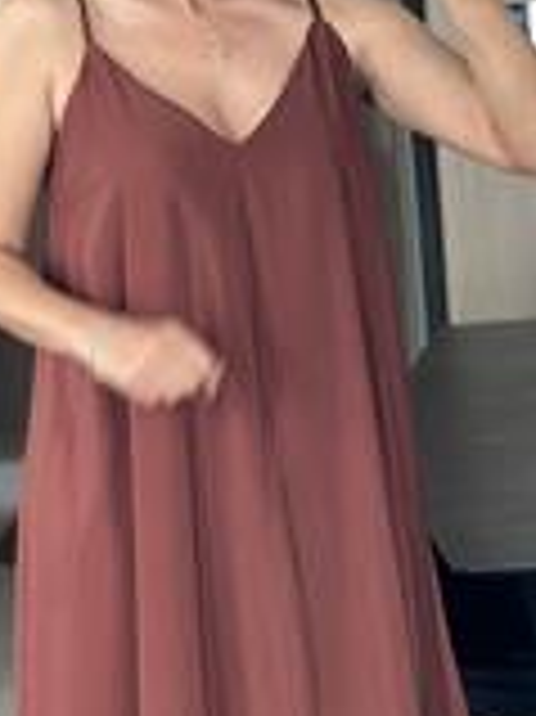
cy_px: 513
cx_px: 243
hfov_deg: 9.7
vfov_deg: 12.9
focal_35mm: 153
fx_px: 3163
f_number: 1.78
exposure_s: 1/55
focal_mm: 6.86
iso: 320
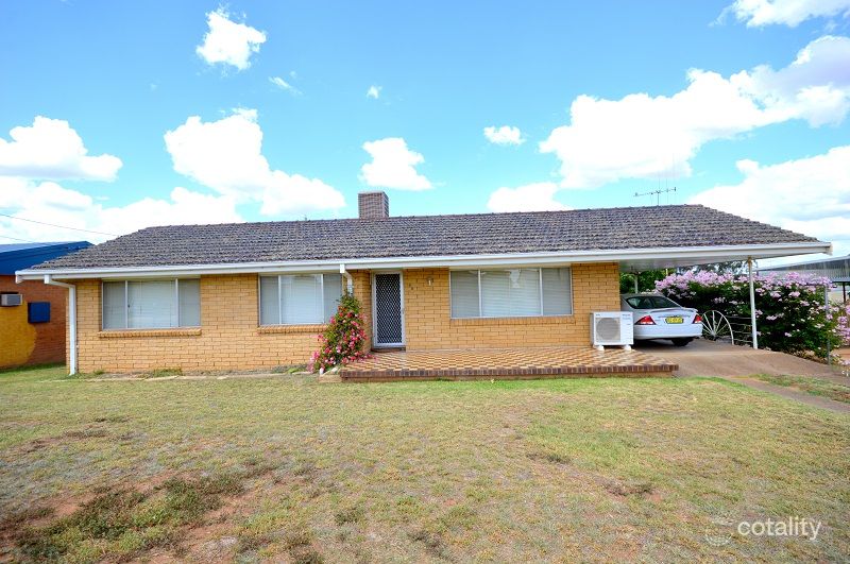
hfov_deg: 95.1
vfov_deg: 71.9
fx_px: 389
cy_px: 282
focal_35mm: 16
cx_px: 425
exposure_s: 1/200
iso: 100
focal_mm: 11
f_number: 7.1
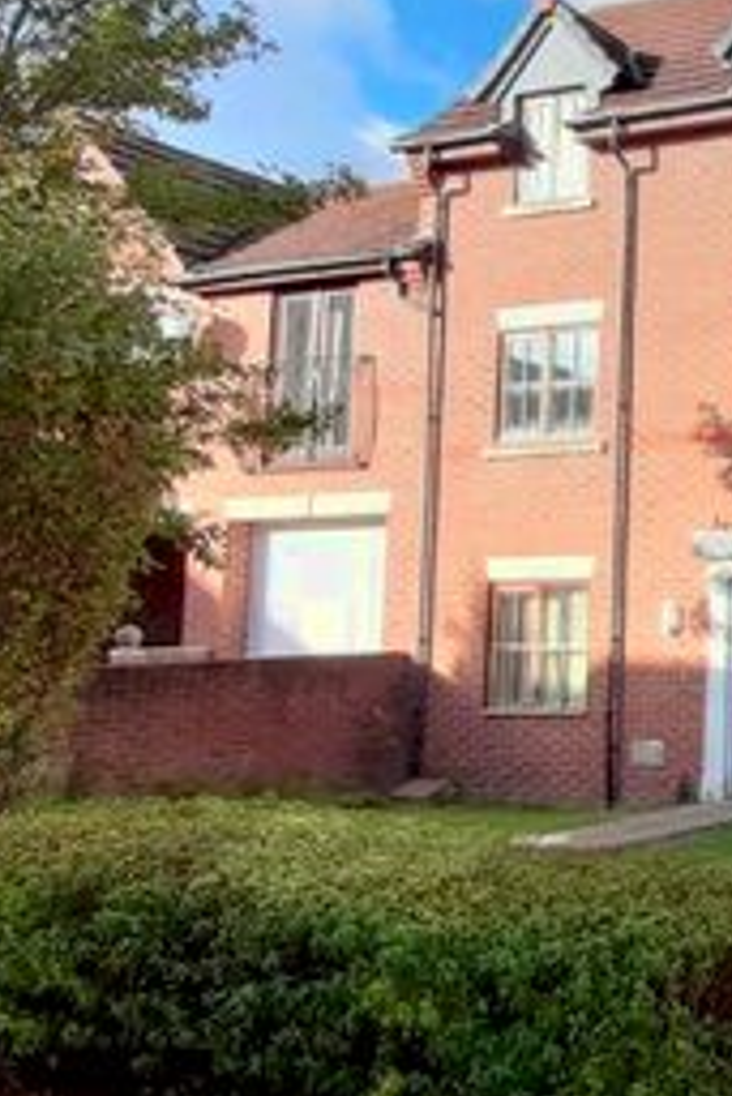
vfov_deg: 51.3
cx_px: 1096
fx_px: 1127
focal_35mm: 37
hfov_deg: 26.3
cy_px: 413
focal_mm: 1.42
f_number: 2.2
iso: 40
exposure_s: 1/141
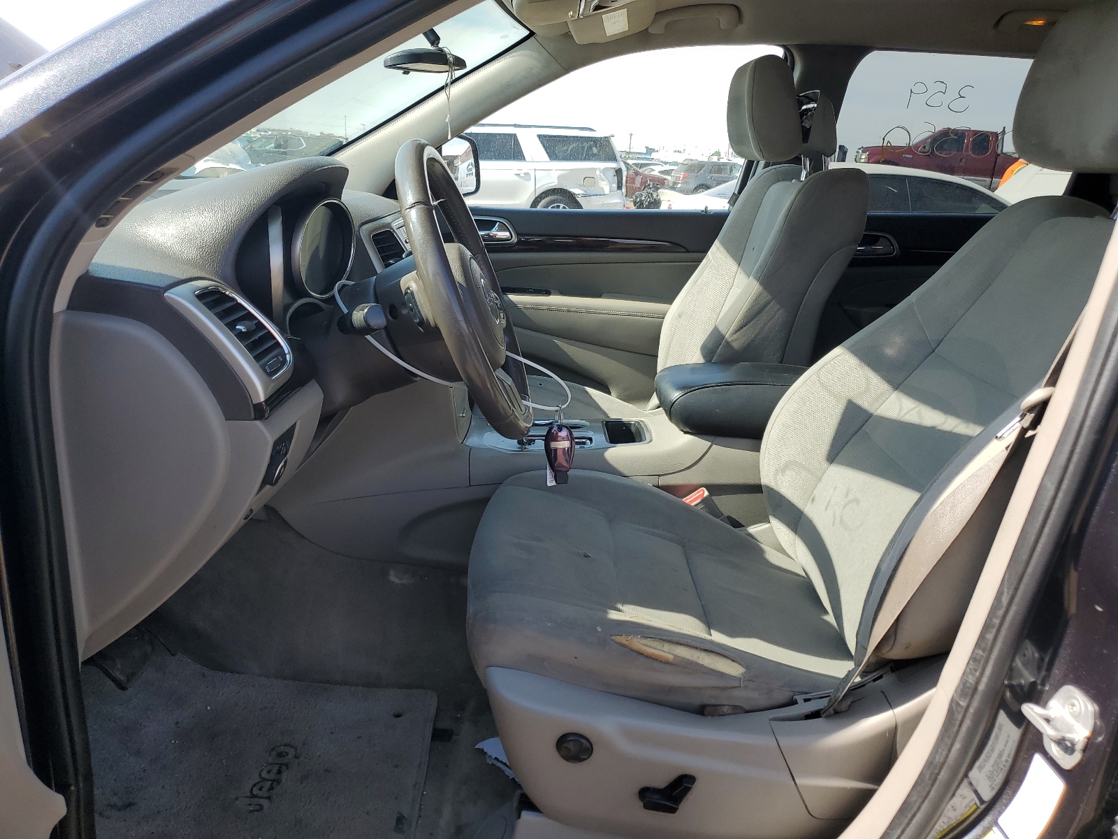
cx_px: 559
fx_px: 840
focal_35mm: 26
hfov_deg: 67.3
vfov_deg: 53.1
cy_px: 420
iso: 50
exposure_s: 1/1000
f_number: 1.5
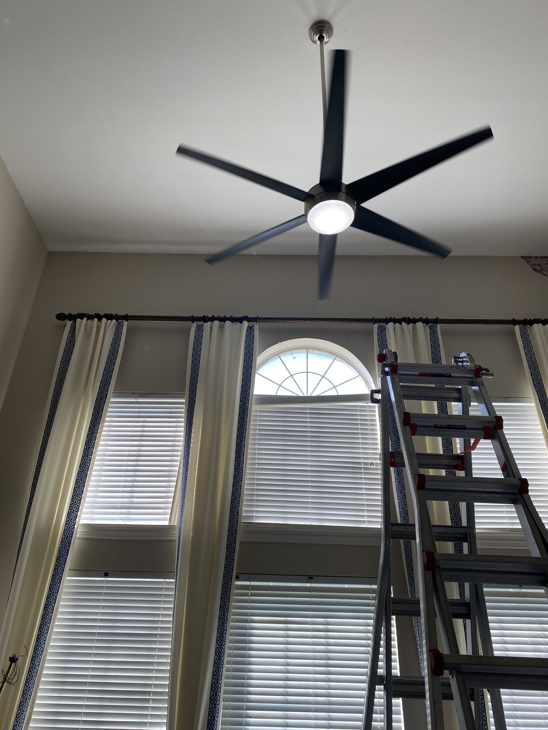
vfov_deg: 65.3
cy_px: 359
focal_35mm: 27
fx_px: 570
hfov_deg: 51.3
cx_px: 268
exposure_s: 1/235
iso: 32
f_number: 1.8
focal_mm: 4.25
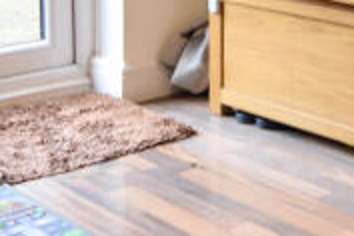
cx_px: 318
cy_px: -105
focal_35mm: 87
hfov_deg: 22.8
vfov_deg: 14.7
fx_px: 855
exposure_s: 1/15
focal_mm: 10
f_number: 3.5
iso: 200
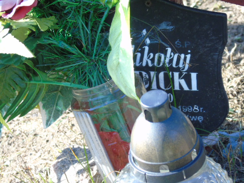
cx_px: 122
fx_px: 1311
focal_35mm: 186
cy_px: 92
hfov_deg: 10.6
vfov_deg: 8.0
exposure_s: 1/250
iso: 400
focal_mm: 33
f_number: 5
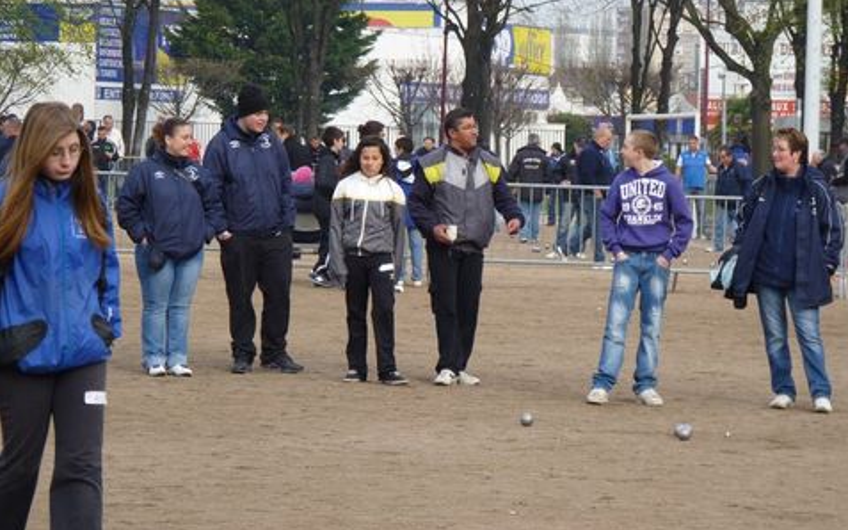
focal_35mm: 178
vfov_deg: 7.4
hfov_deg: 11.8
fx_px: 4113
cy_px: 260
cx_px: 425
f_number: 4
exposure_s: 1/200
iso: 80
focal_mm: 29.7
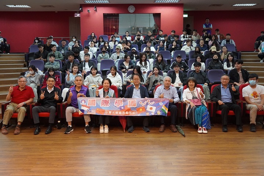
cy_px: 88
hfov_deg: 49.6
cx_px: 132
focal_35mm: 39
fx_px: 286
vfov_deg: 34.2
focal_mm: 26
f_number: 4
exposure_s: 1/160
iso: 4000
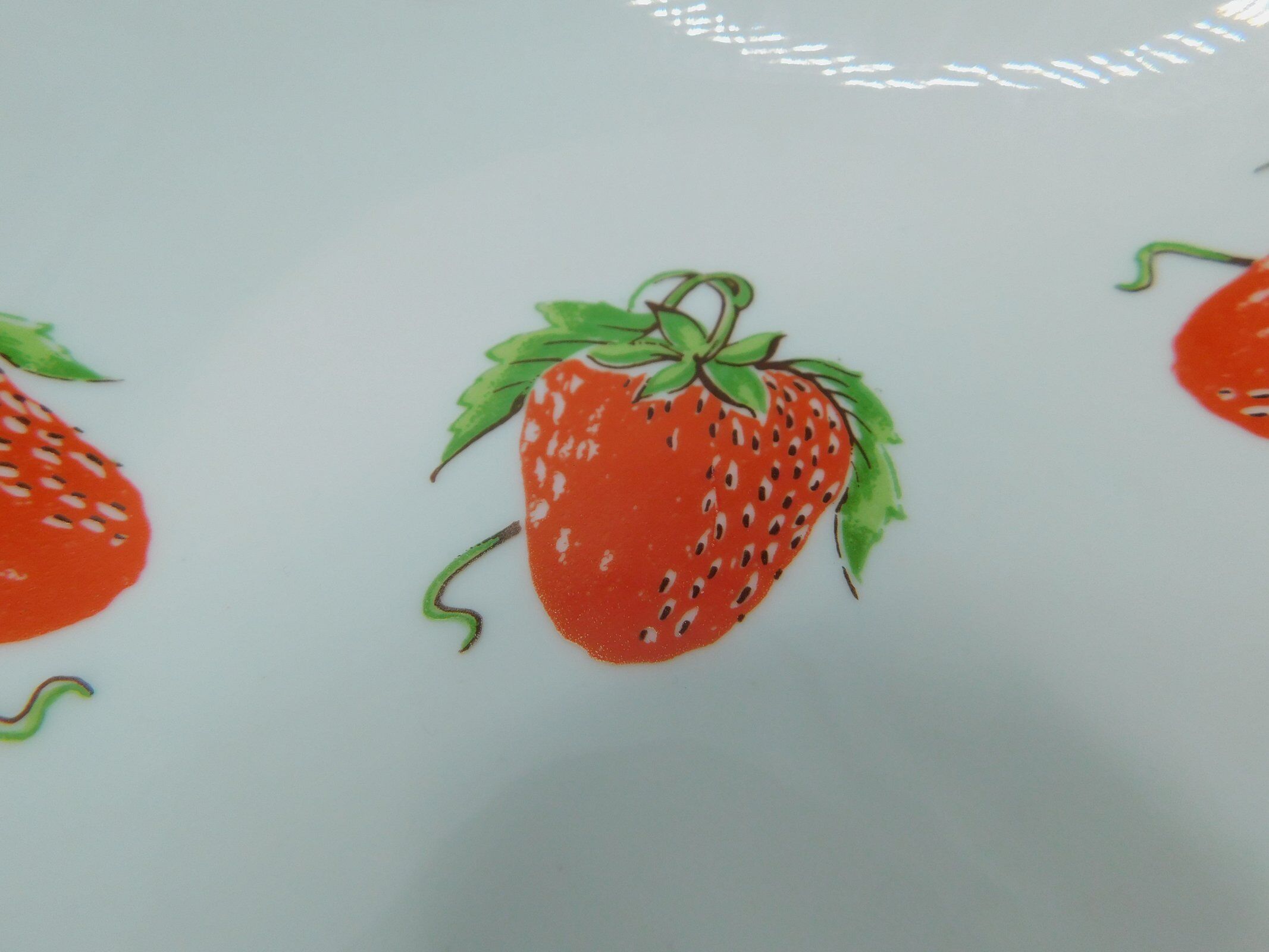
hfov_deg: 73.9
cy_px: 476
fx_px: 843
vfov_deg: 58.9
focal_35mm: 23
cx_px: 634
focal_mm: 4
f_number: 3
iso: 125
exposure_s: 1/400
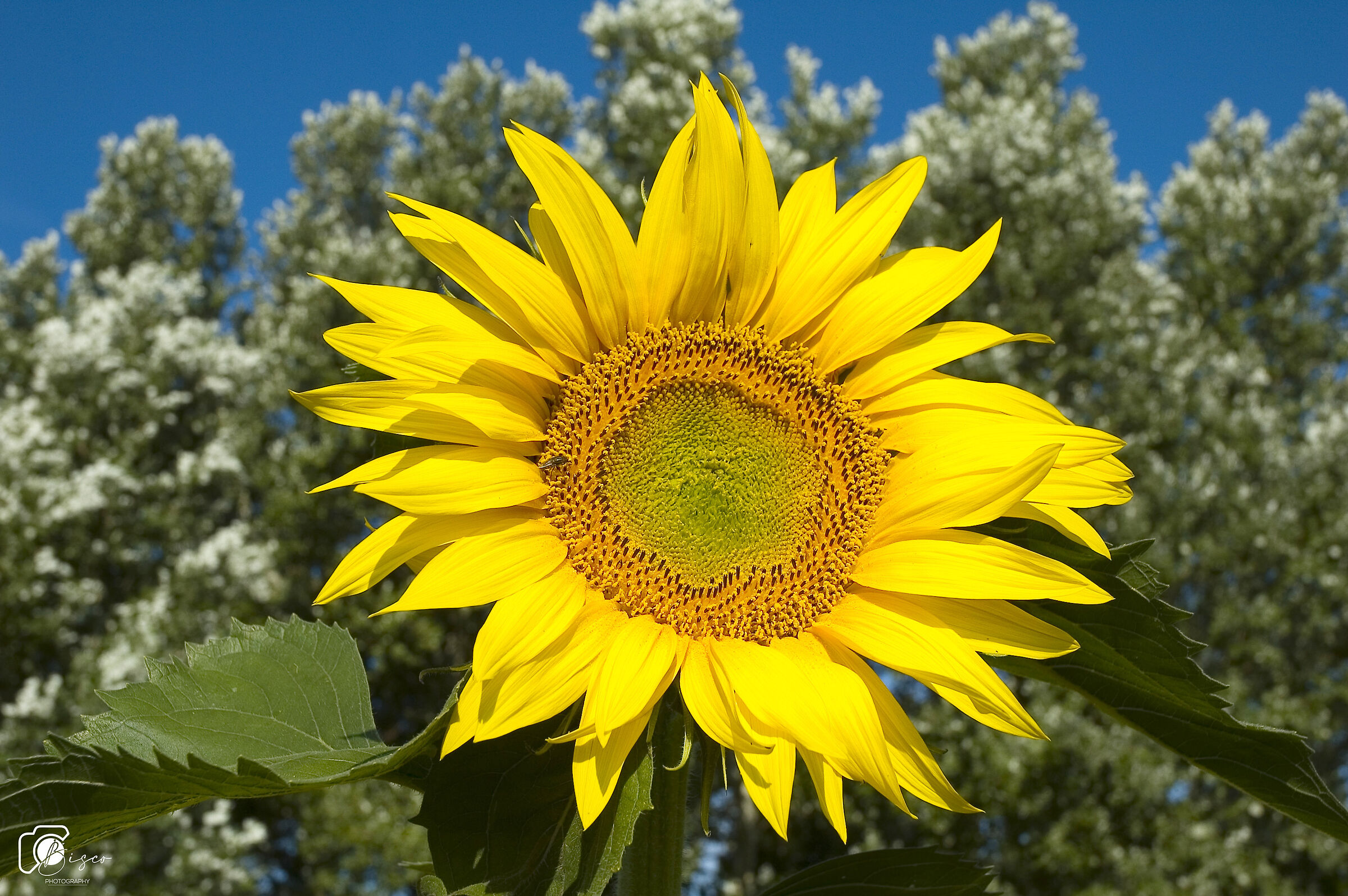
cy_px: 448
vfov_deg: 26.4
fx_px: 1908
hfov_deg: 38.9
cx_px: 674
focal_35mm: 51
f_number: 8
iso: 200
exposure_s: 1/350
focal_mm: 34
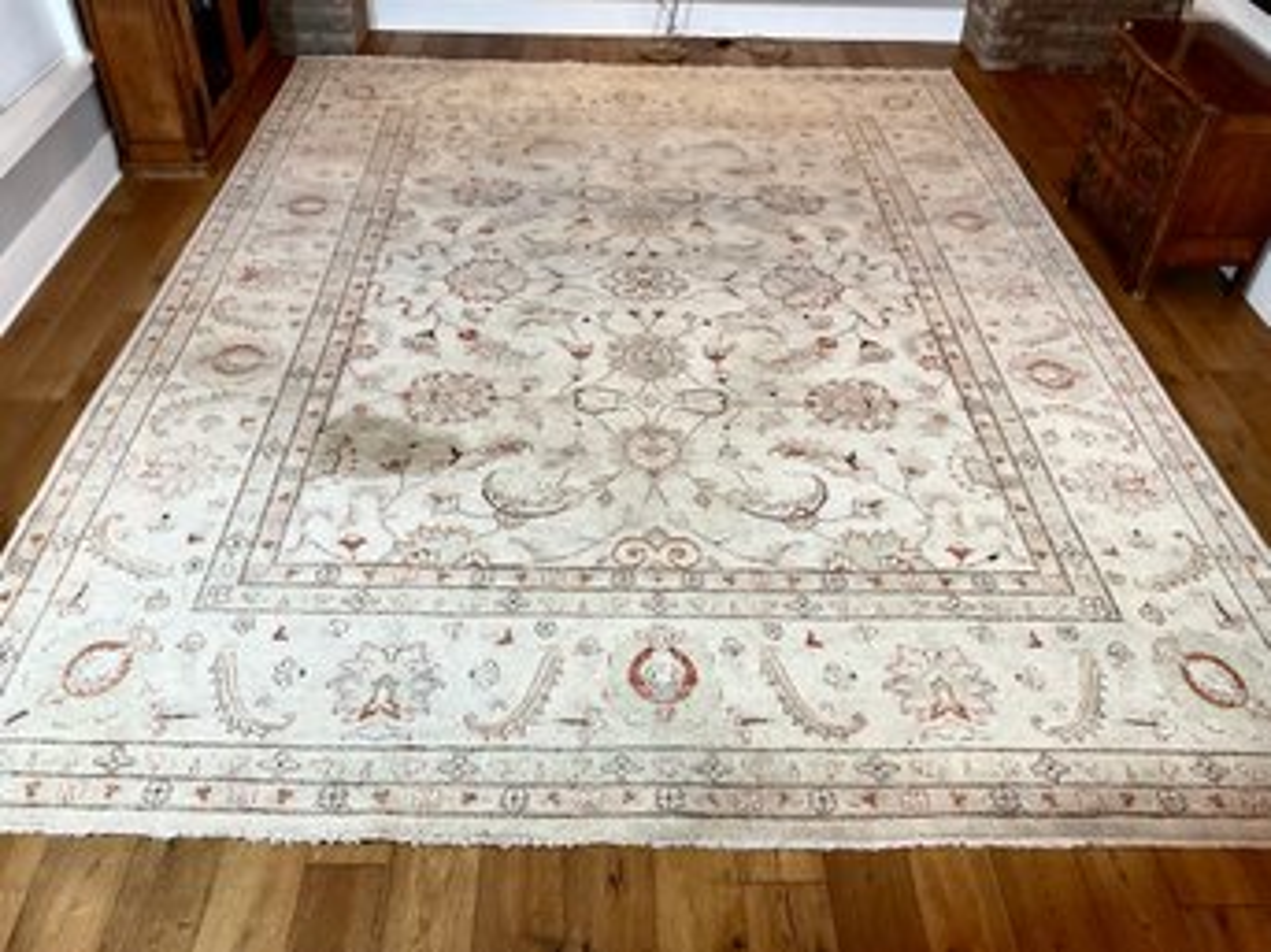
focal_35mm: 29
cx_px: 636
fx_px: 1064
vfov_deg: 48.2
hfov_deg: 61.7
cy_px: 476
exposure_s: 1/60
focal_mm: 3
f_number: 1.8
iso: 80
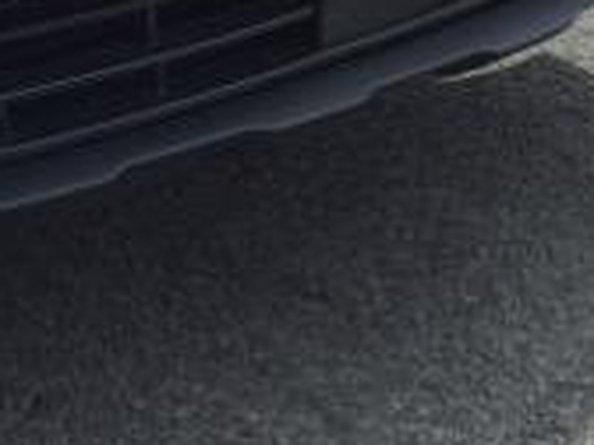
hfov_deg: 11.3
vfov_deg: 8.6
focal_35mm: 165
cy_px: -381
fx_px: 2831
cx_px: -407
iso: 40
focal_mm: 3.58
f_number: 1.9
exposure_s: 1/2000
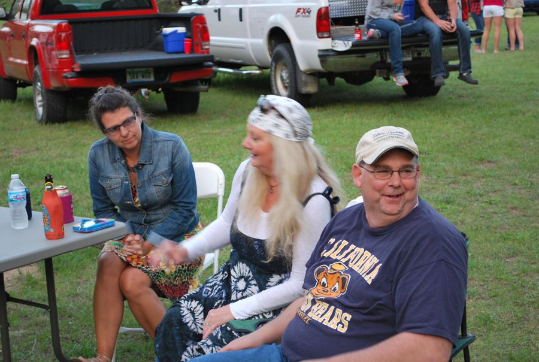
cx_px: 270
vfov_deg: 16.6
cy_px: 181
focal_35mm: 82
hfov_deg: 24.6
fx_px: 1238
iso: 360
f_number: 5.6
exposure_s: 1/30
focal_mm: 55
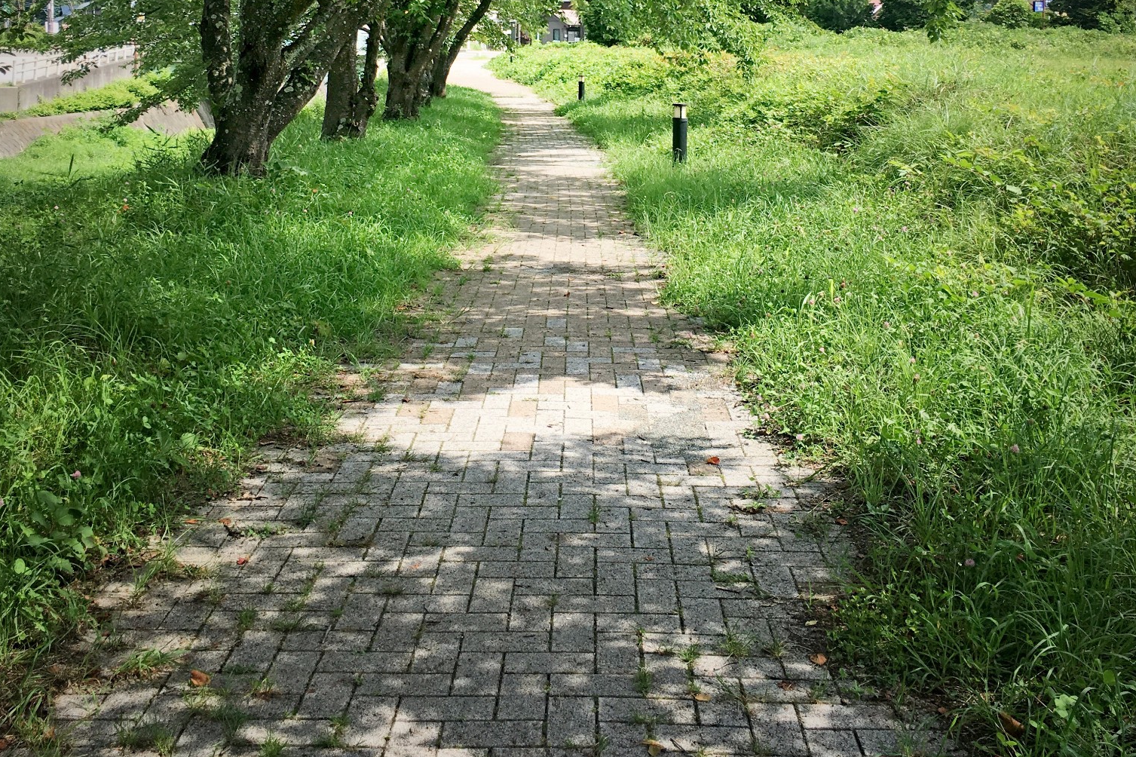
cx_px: 563
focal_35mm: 41
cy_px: 100
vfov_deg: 31.3
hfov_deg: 47.4
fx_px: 1293
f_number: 2.2
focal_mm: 4.15
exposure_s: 1/801
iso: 25
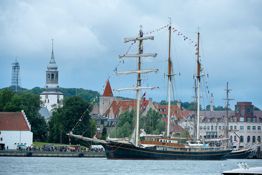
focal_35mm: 260
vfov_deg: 5.3
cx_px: 131
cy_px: 88
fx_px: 1892
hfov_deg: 7.9
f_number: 6.3
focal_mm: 260
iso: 320
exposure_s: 1/1000
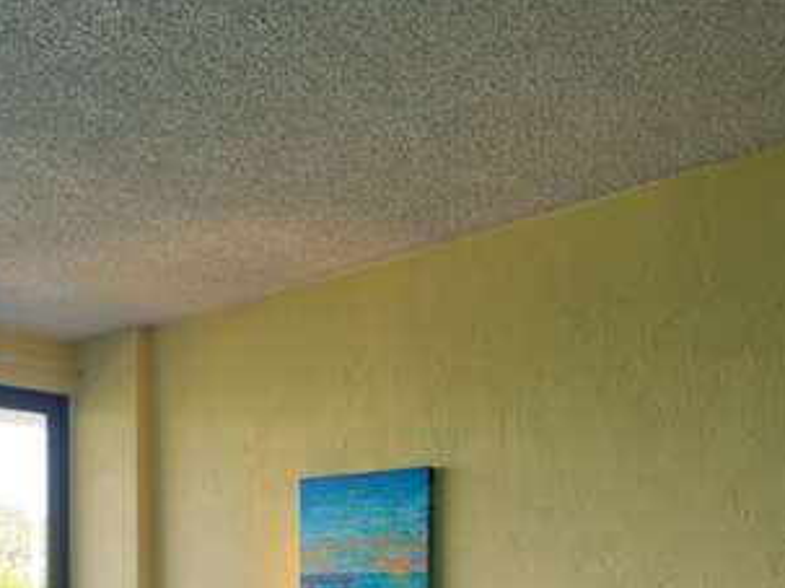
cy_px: 593
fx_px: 884
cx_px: 181
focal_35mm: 39
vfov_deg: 33.5
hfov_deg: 45.9
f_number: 10
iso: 400
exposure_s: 1/20
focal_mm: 16
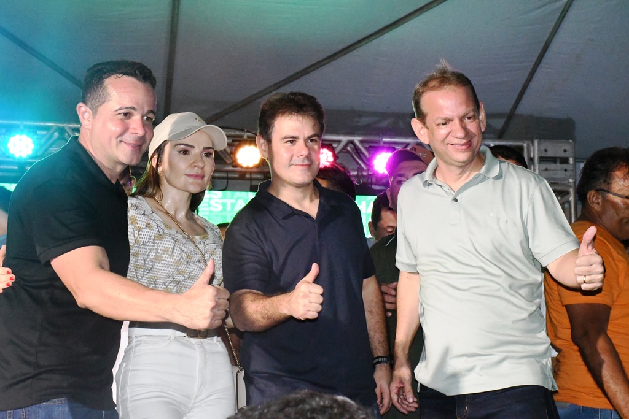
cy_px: 210
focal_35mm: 75
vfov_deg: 18.2
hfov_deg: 27.0
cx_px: 314
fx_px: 1311
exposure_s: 1/250
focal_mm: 50
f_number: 13
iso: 16000
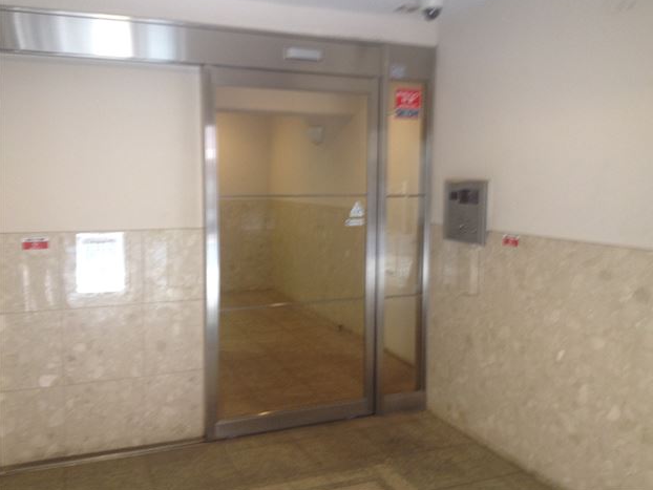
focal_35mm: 36
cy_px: 242
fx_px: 679
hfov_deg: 51.3
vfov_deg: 39.7
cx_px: 334
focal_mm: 4.28
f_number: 2.4
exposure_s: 1/20
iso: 125
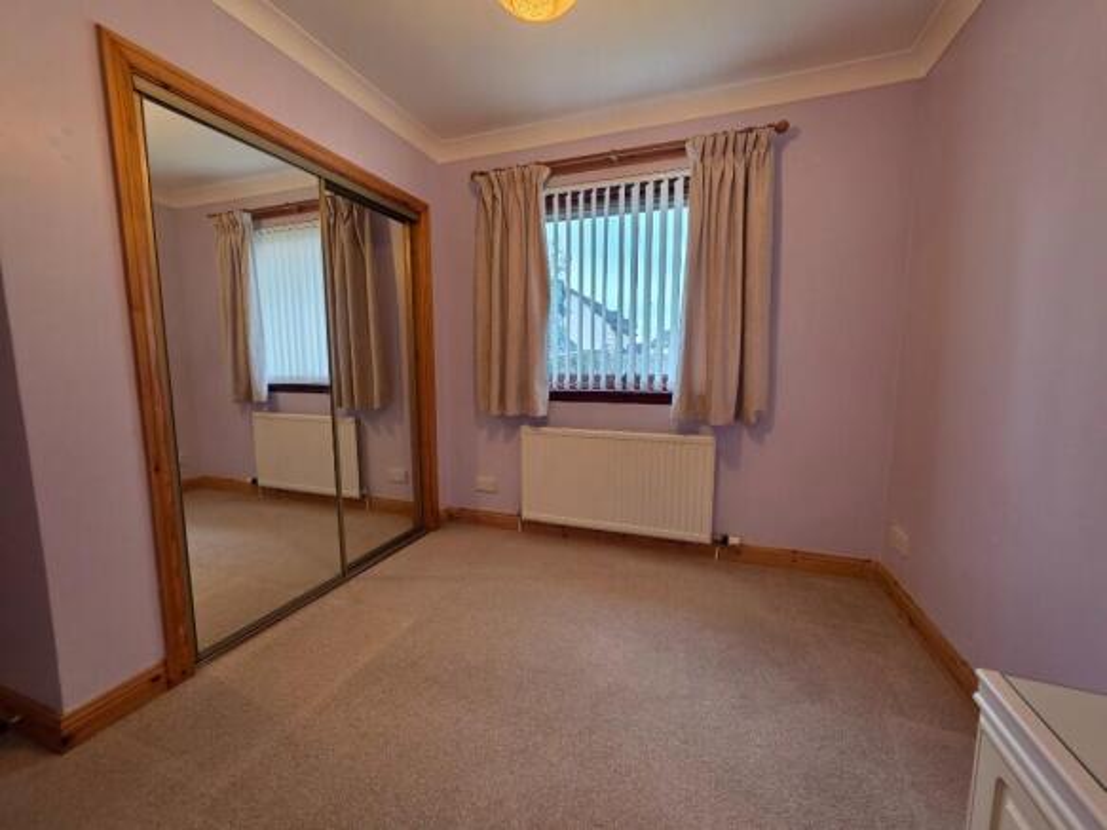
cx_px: 554
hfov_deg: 106.2
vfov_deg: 89.9
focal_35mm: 13
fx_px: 416
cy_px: 415
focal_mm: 2.2
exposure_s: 1/60
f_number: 1.9
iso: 200
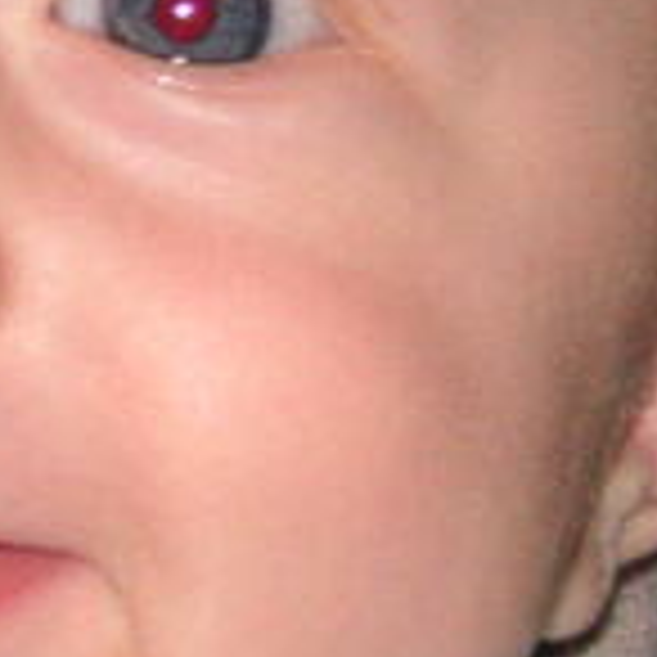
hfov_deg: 4.1
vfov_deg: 4.2
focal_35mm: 420
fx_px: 9019
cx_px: -562
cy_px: 144
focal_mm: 14.4
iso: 160
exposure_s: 1/90
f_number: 4.7
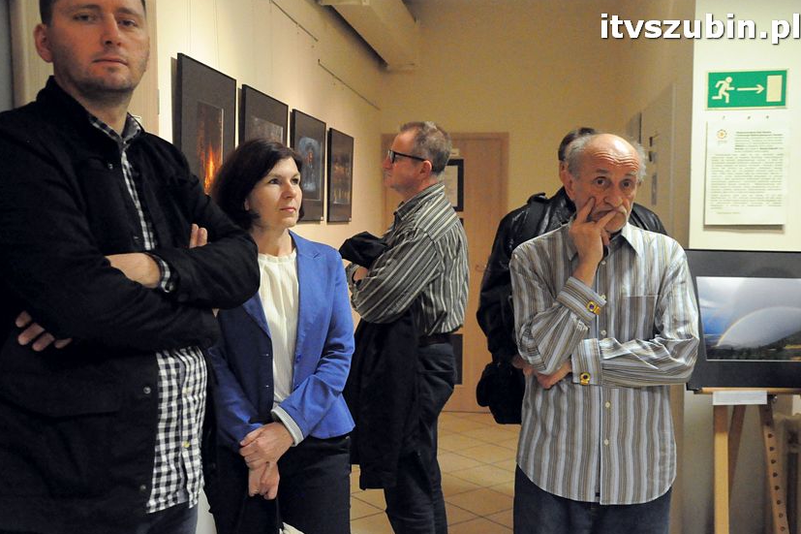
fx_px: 857
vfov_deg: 34.6
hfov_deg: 50.1
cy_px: 271
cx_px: 407
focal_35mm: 39
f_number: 4.5
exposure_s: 1/80
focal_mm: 25
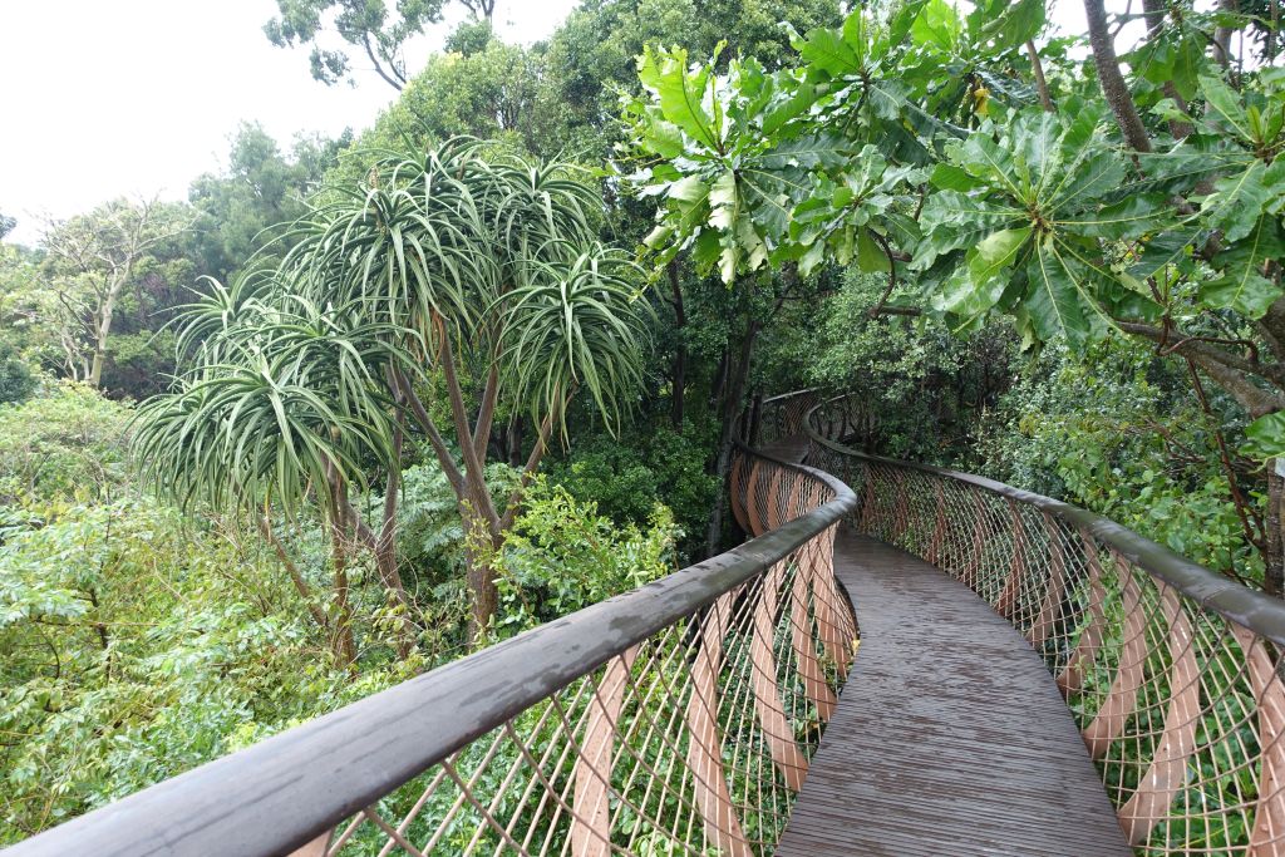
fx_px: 857
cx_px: 642
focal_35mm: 24
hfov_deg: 73.7
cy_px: 428
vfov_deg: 53.1
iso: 125
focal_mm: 8.8
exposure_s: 1/60
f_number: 2.8
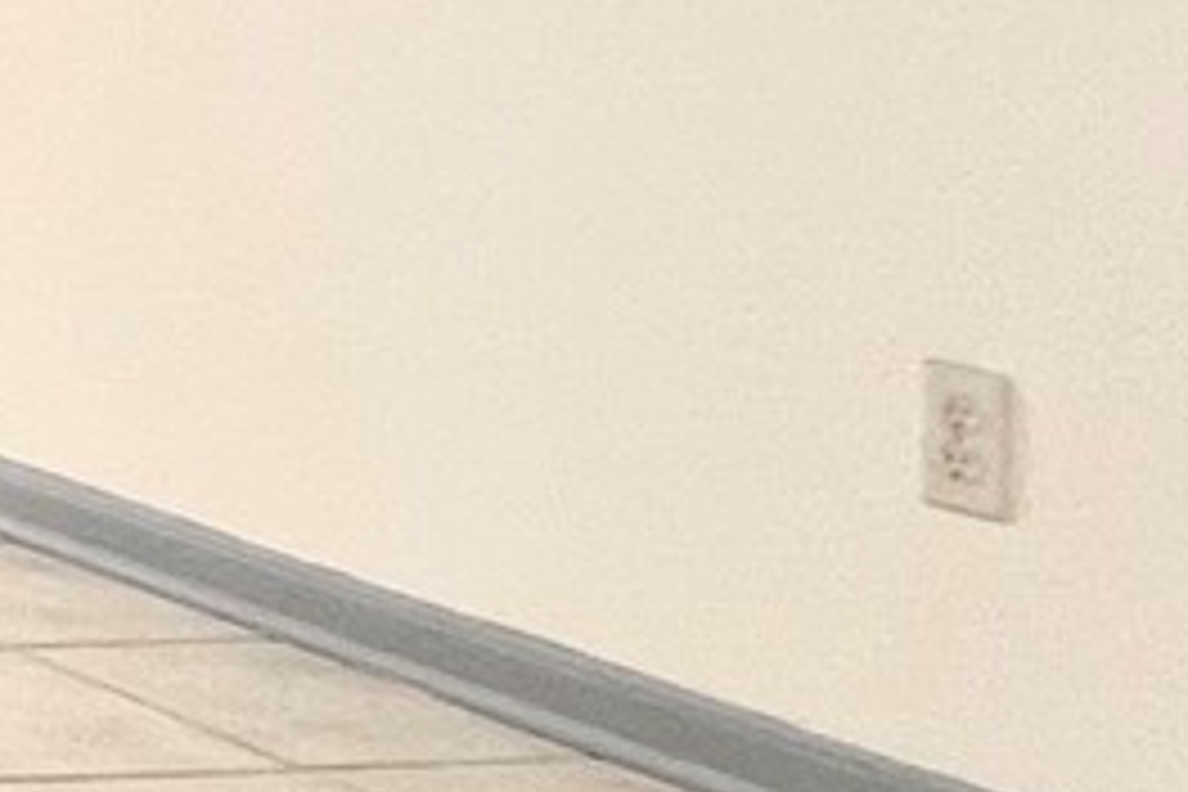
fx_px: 3465
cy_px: -333
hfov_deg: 11.4
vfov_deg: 12.5
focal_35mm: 105
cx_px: -2380
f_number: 1.8
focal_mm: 1.57
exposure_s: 1/120
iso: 250
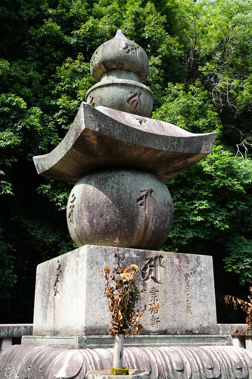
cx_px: 129
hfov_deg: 33.4
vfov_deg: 48.5
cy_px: 186
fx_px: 420
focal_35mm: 40
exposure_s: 1/80
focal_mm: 39
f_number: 5.6
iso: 100
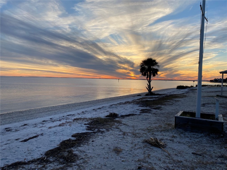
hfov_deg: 67.3
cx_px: 114
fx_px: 170
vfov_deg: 53.1
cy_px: 85
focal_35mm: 26
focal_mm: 4.25
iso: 32
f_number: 1.8
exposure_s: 1/793
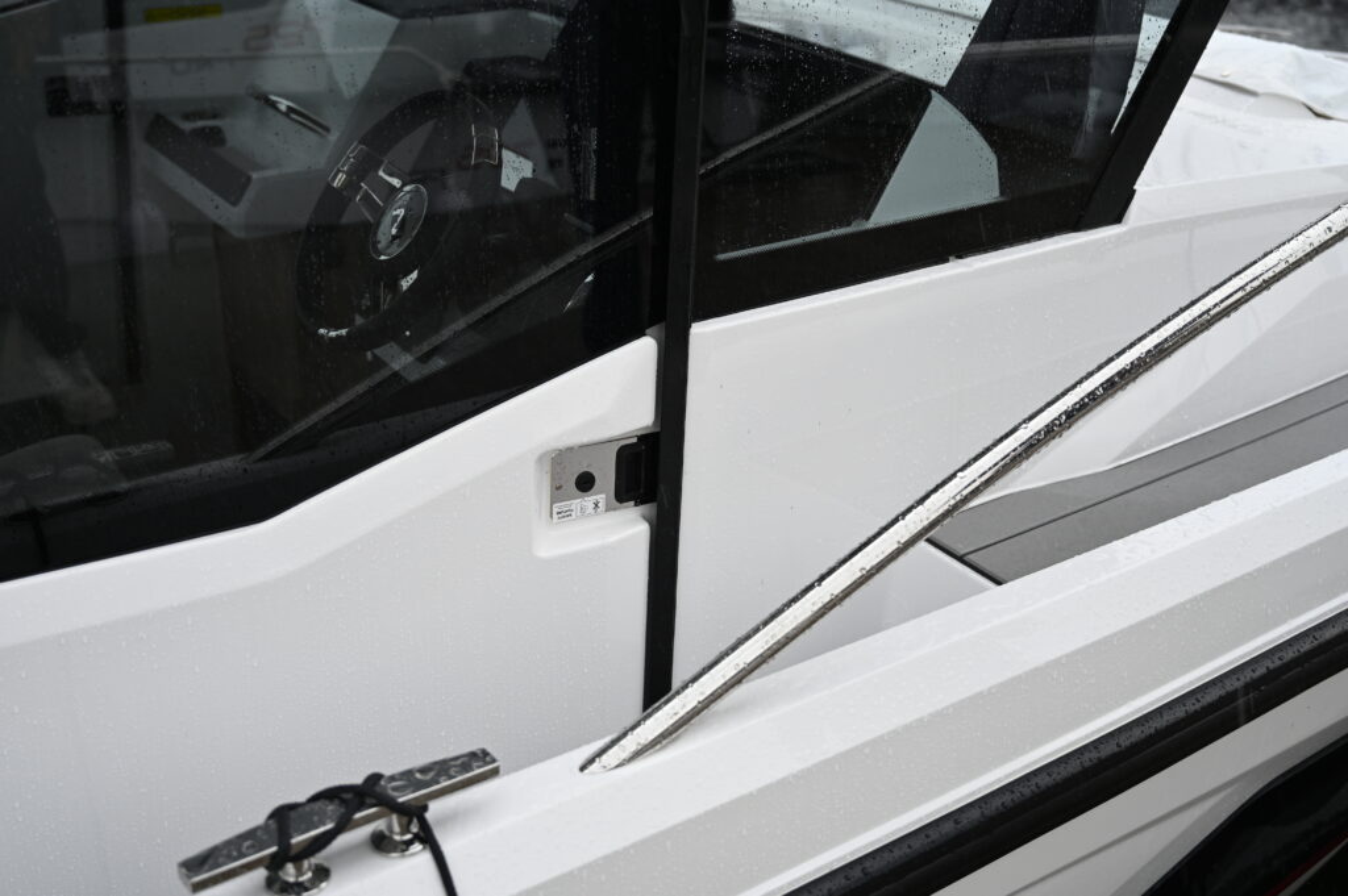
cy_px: 448
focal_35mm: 42
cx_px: 674
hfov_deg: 46.4
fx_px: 1571
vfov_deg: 31.8
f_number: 4
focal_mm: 42
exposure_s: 1/250
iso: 250
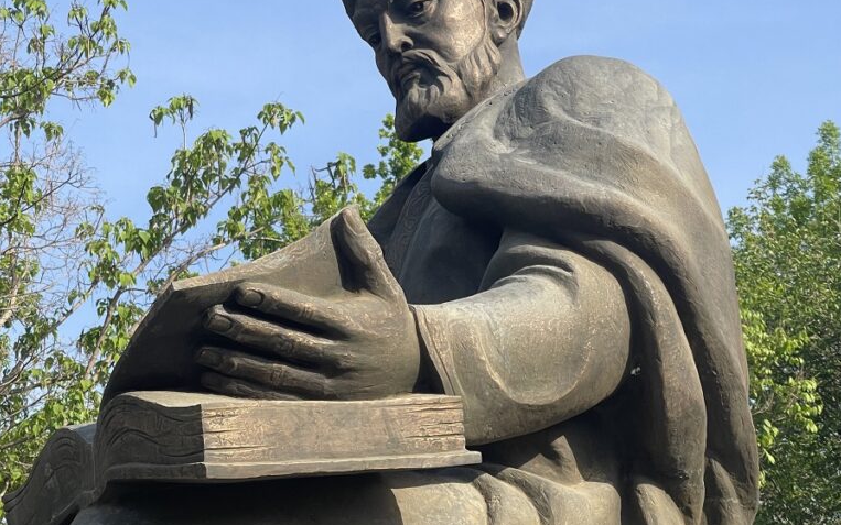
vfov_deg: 14.4
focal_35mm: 91
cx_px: 421
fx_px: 2086
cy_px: 232
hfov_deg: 22.8
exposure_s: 1/657
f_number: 2.2
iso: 20
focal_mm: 7.5
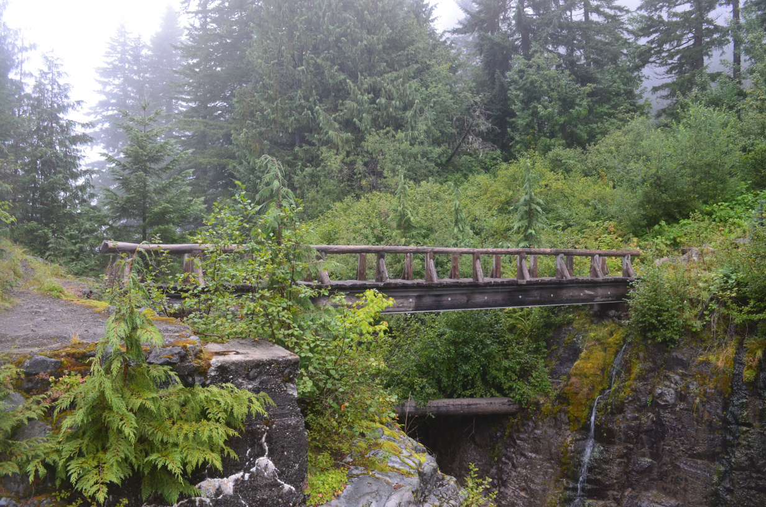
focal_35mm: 27
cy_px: 254
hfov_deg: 67.5
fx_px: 573
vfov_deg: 47.7
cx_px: 383
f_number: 8
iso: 400
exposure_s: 1/15
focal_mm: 18
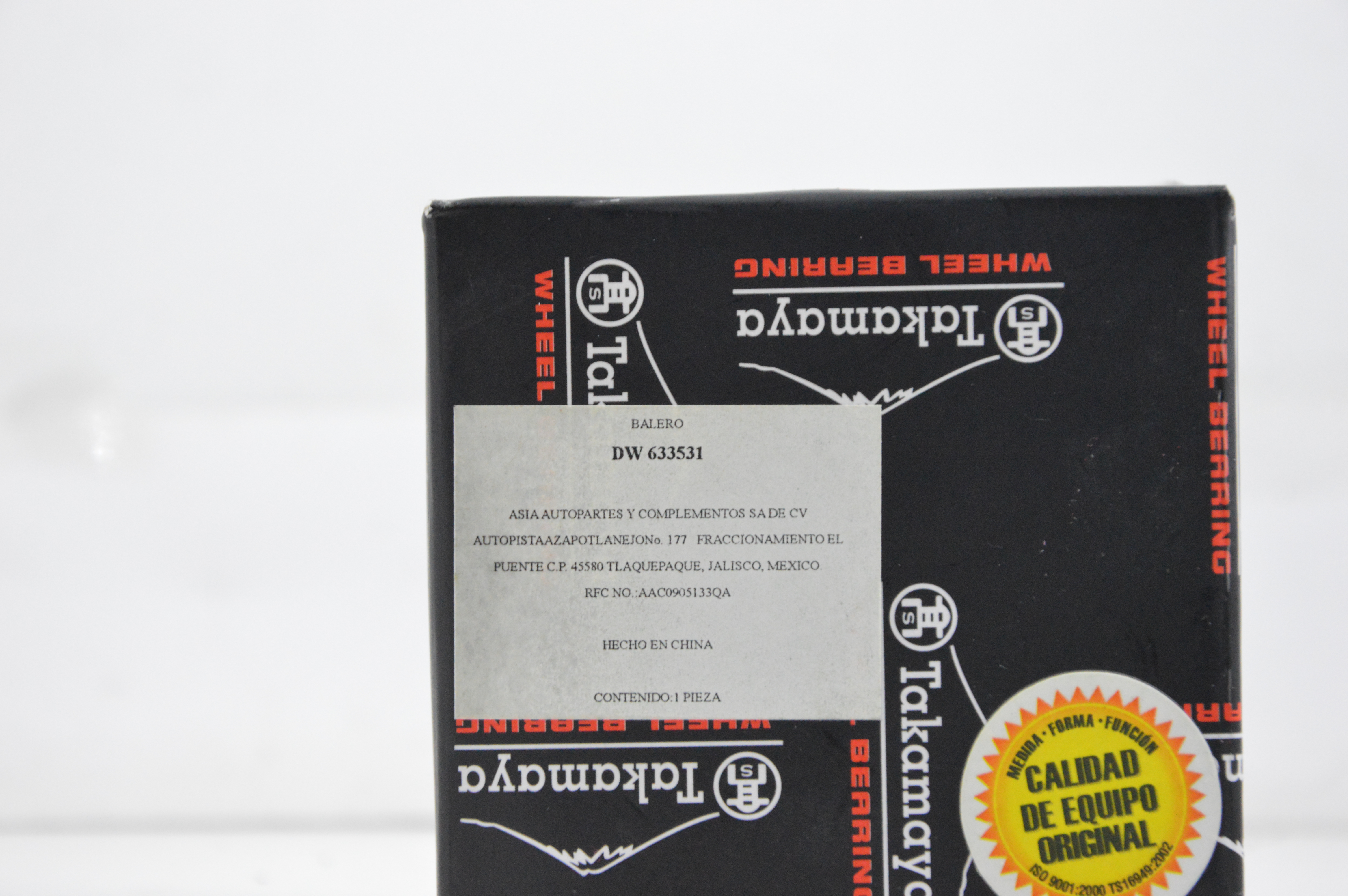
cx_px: 674
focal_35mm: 120
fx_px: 4489
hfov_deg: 17.1
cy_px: 448
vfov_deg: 11.4
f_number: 7.1
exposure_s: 1/100
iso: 3200
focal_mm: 80
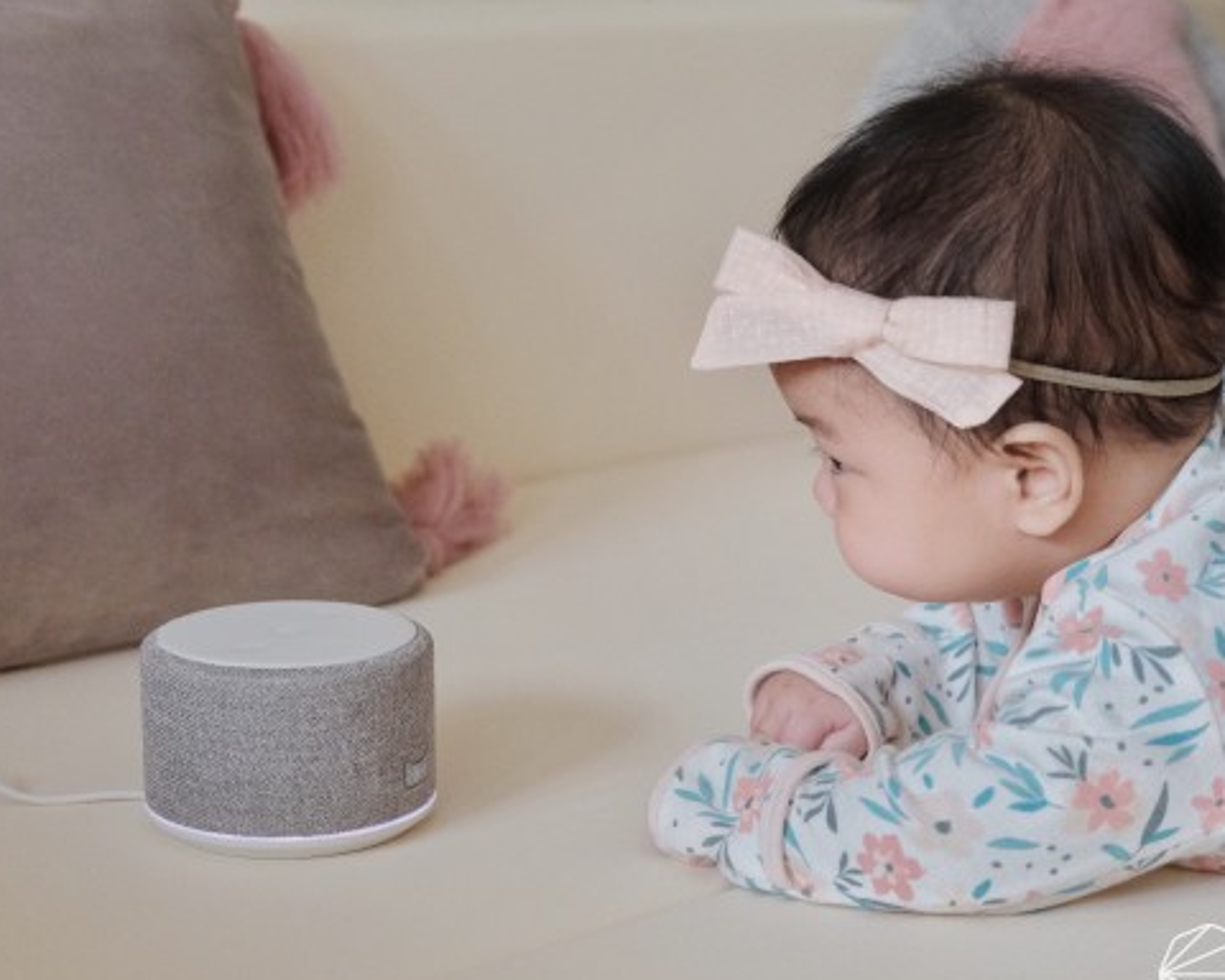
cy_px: 533
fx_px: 2538
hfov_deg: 27.1
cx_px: 658
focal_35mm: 70
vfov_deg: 21.8
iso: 2500
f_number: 4
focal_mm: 37.4
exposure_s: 1/480
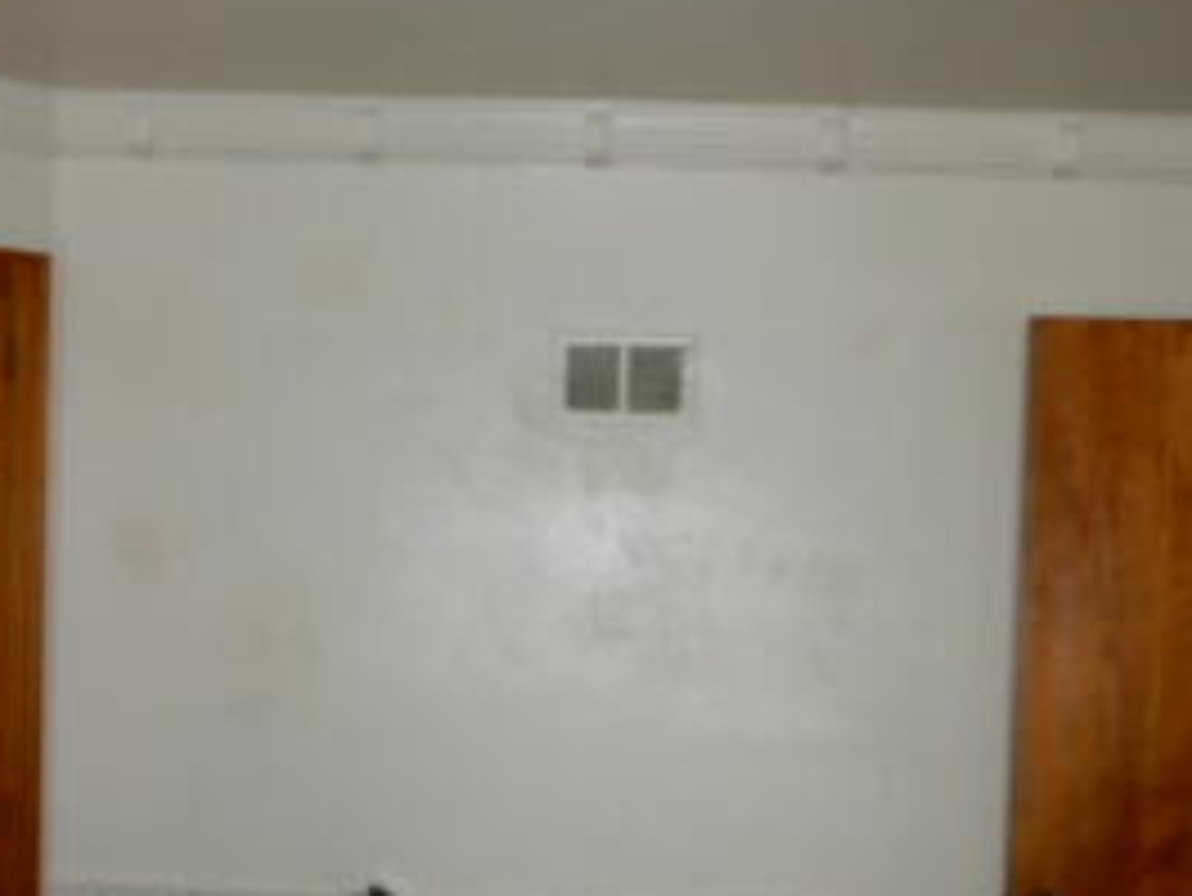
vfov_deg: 25.0
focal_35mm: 58
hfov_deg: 33.2
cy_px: 657
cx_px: 513
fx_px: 1998
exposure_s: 1/30
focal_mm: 4.3
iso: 200
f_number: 4.5
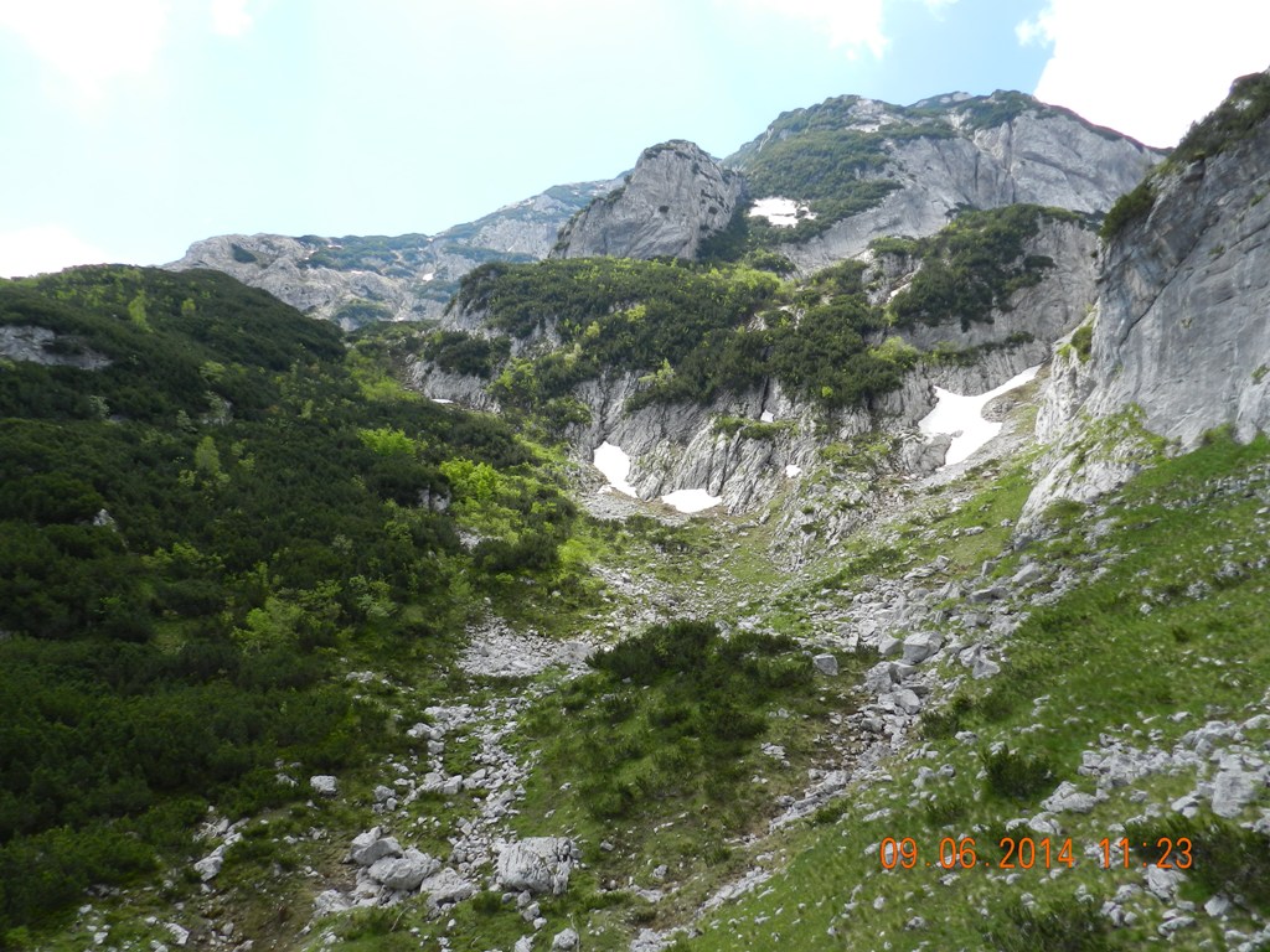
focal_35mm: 23
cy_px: 476
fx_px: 844
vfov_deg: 58.9
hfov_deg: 73.9
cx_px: 635
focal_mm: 4
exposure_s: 1/800
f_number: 3.4
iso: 160
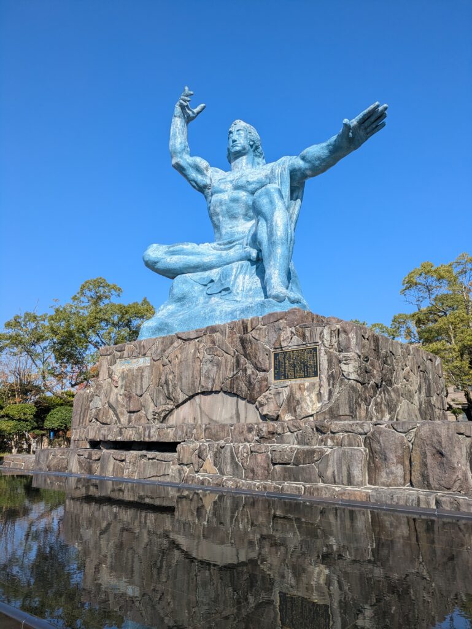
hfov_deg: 54.9
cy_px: 314
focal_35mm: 25
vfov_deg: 69.4
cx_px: 236
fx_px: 454
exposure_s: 1/1776
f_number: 1.89
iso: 42
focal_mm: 5.43
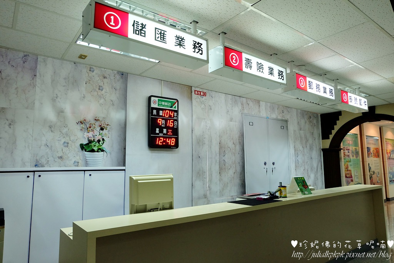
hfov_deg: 73.7
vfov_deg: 53.1
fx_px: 263
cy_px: 132
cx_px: 197
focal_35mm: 24
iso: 1250
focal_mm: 16
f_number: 5
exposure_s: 1/40
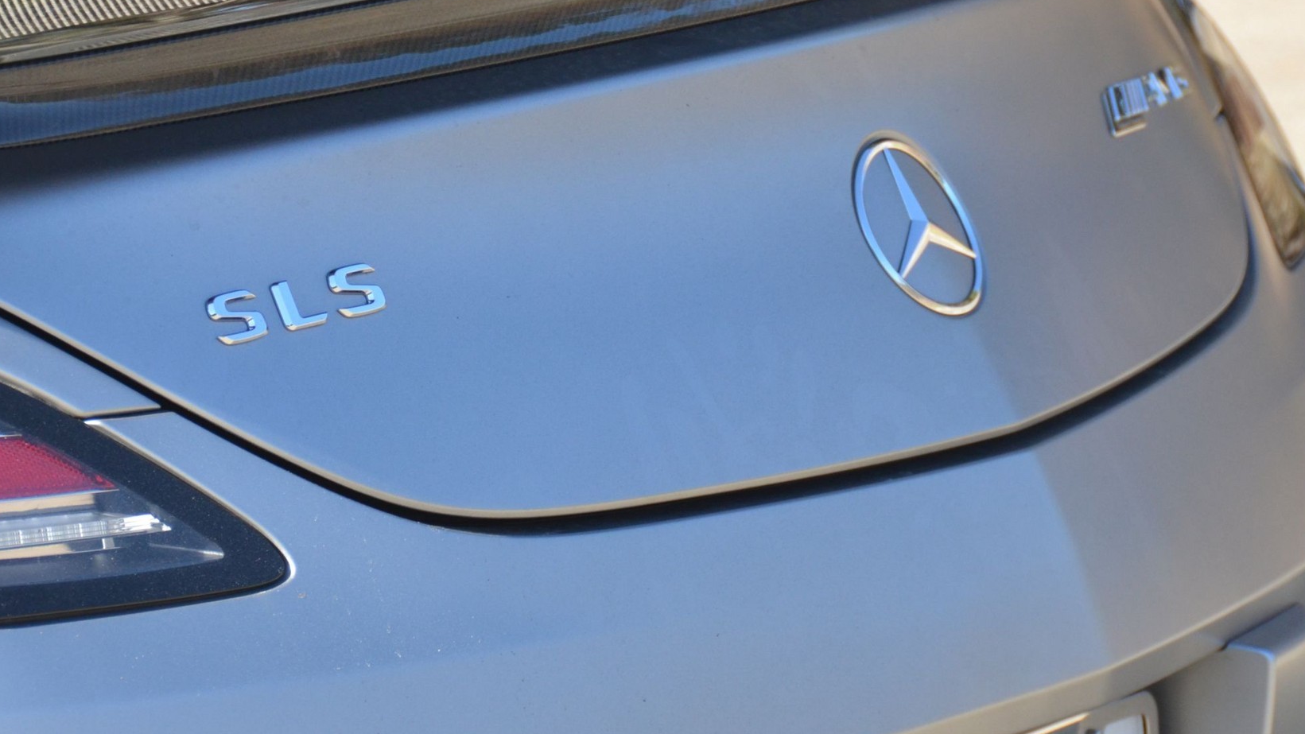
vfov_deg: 4.8
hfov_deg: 8.6
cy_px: 254
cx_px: 529
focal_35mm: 251
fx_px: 8678
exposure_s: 1/800
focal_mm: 105
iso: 800
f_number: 5.3
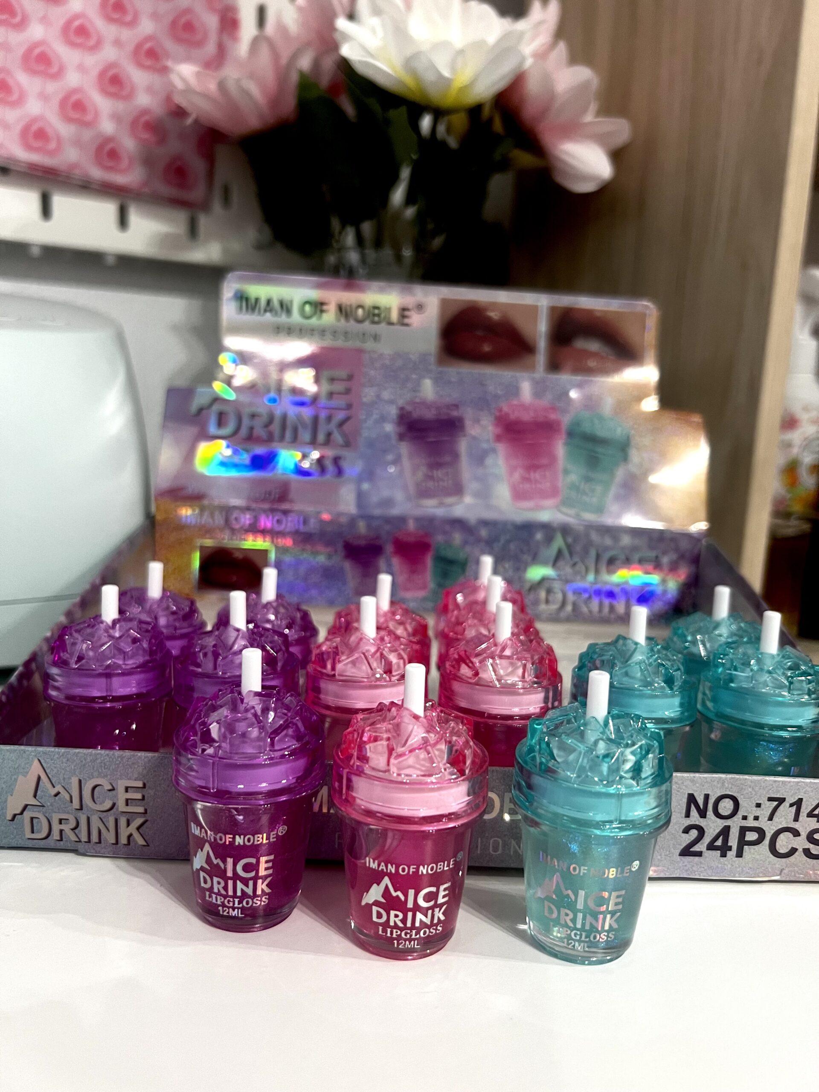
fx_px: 820
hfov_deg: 53.1
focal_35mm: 26
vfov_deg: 67.3
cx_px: 410
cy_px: 546
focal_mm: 5.7
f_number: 1.5
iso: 160
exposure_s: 1/50
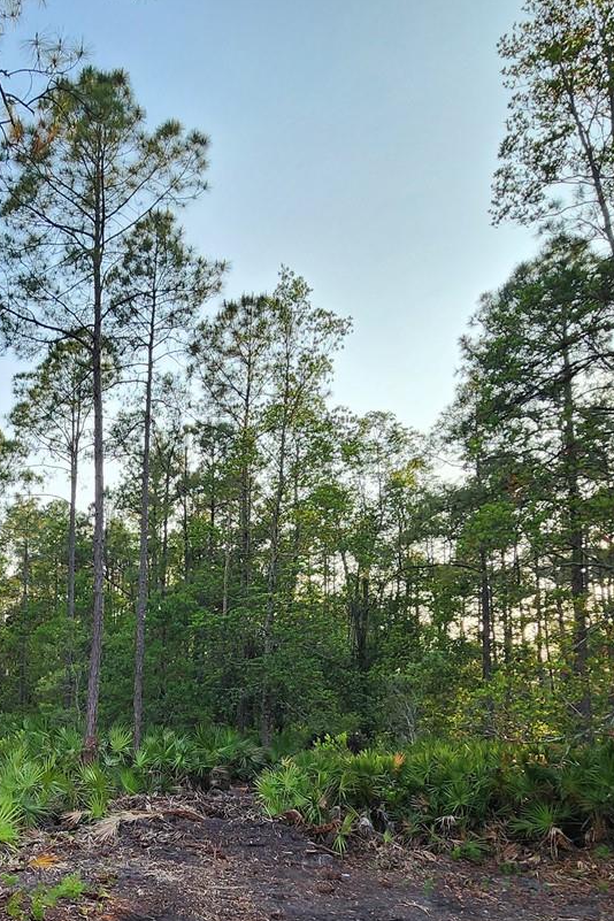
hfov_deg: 43.0
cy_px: 667
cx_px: 38
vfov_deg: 64.2
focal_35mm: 27
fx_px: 691
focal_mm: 2.2
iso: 50
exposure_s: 1/451
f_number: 2.2
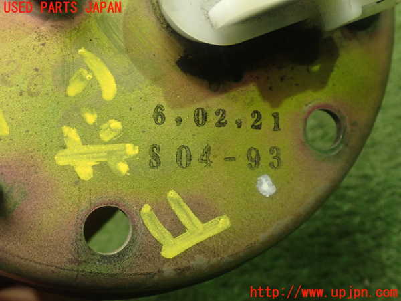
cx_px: 200
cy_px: 150
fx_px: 510
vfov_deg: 32.9
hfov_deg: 42.9
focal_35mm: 44
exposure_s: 1/40
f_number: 2.9
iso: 500
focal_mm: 7.84
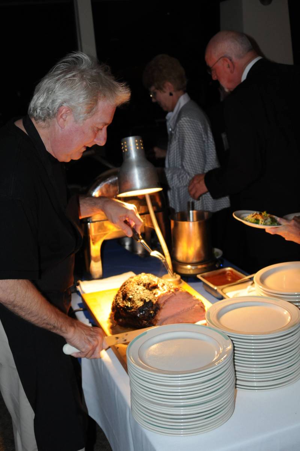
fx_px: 526
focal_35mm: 42
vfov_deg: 46.4
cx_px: 150
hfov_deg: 31.8
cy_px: 226
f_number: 3.5
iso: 800
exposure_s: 1/60
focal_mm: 28
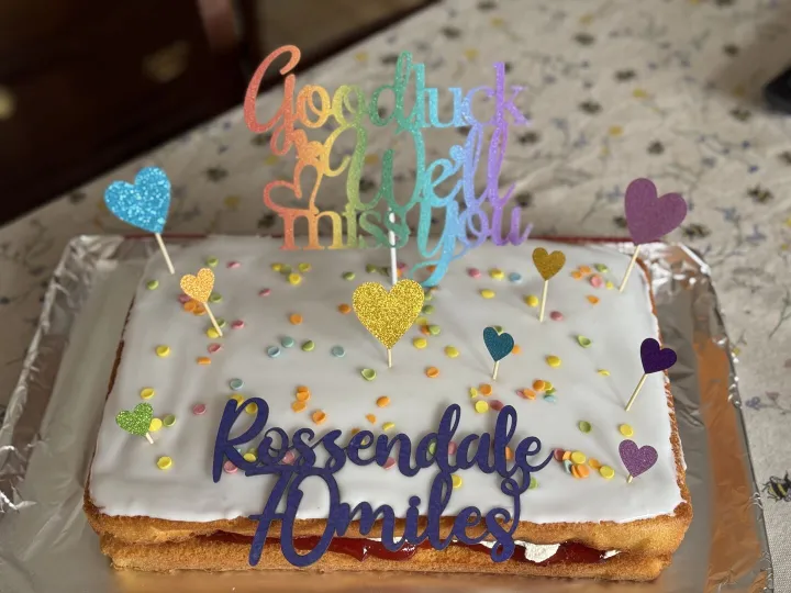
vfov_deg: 30.3
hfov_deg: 39.7
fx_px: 1097
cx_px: 396
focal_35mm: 48
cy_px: 296
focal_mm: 6.76
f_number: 1.78
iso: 100
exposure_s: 1/68
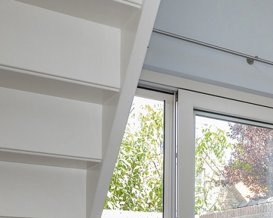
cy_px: 239
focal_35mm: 65
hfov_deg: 23.4
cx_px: 409
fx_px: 525
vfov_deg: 22.2
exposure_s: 1/60
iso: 1100
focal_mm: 20
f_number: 11
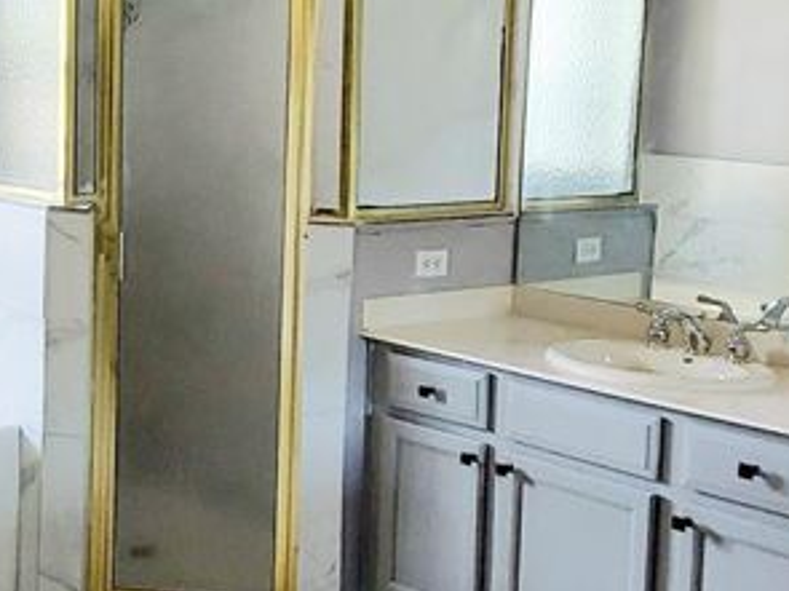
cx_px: 143
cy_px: 233
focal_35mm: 67
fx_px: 1527
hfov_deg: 28.3
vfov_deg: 21.9
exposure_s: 1/60.2
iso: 125
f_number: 1.9
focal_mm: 2.91
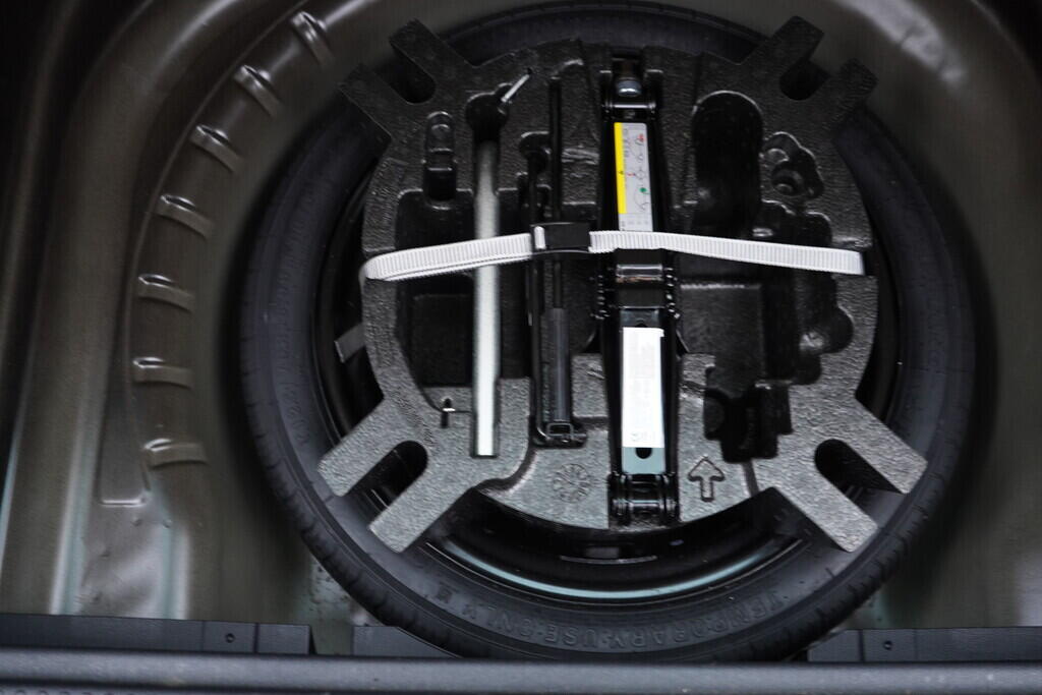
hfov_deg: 53.1
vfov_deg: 36.9
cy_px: 348
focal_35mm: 36
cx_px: 521
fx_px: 1042
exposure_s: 1/40
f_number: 2.8
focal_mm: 24
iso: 400
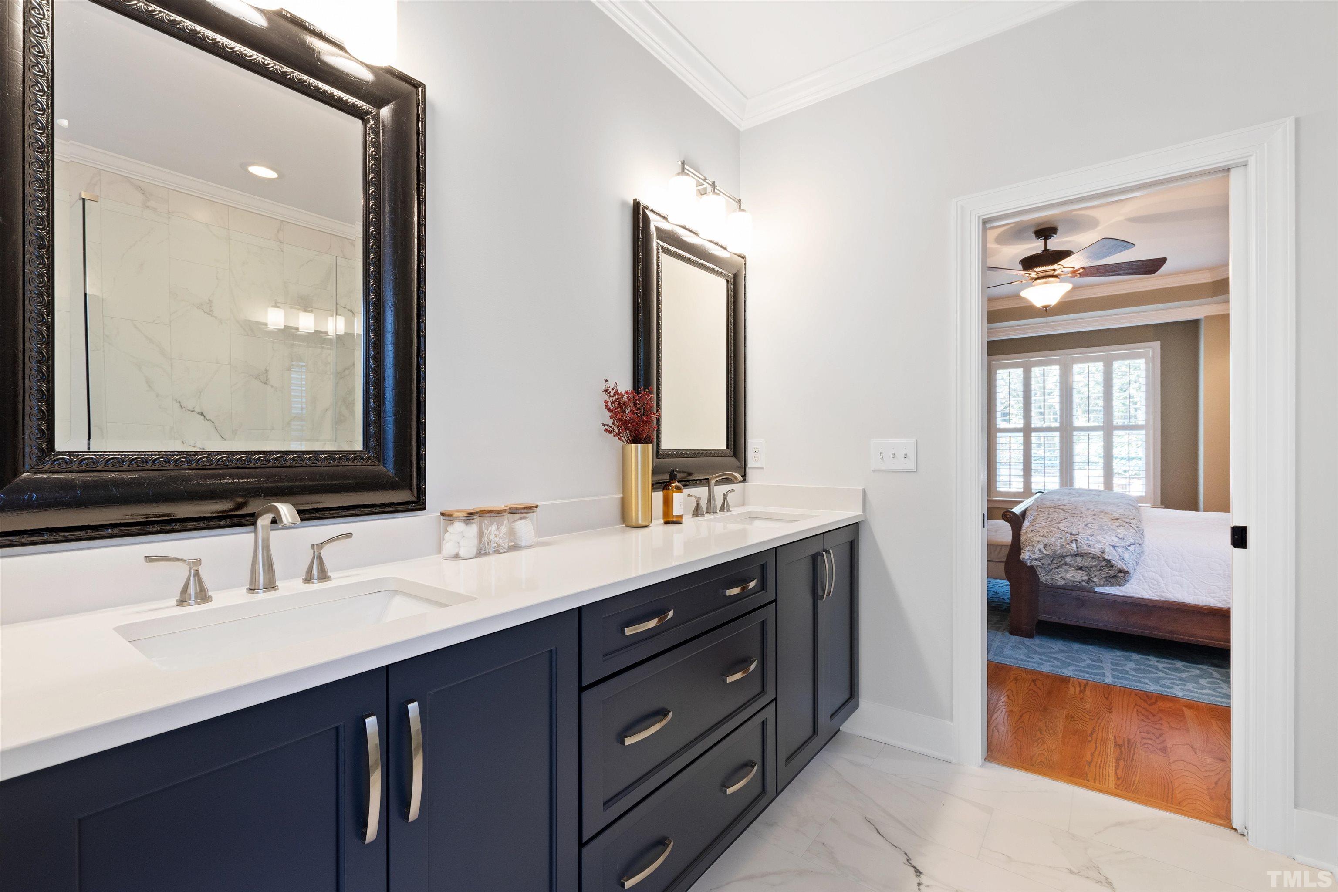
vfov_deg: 77.3
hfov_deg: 100.4
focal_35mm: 15
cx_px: 669
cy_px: 446
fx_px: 557
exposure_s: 1/3
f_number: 8
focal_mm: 10
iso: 100
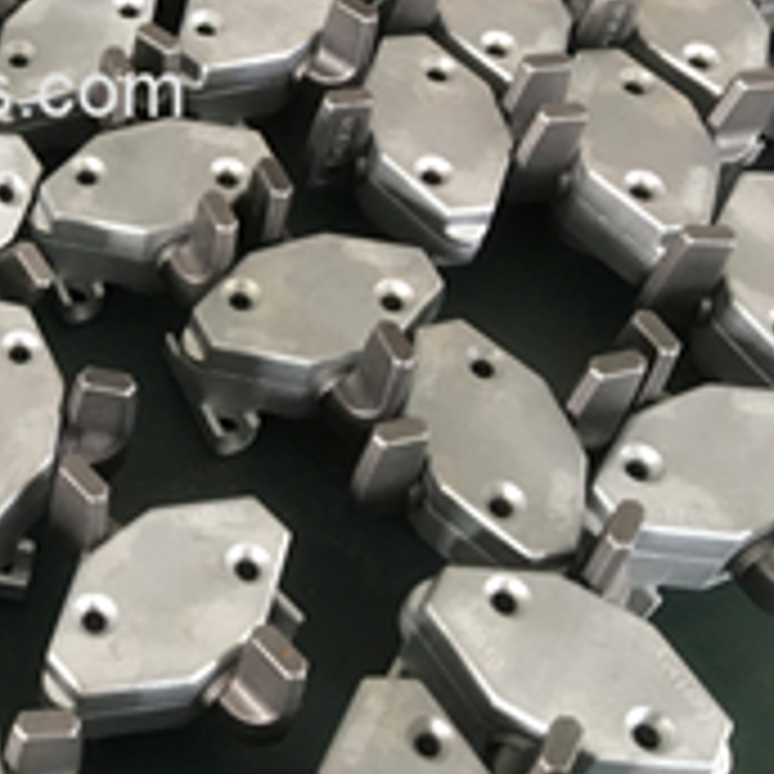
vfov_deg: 25.2
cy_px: 137
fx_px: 1695
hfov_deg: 23.4
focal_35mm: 67
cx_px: -162
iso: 125
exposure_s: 1/33
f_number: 2.2
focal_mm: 4.15
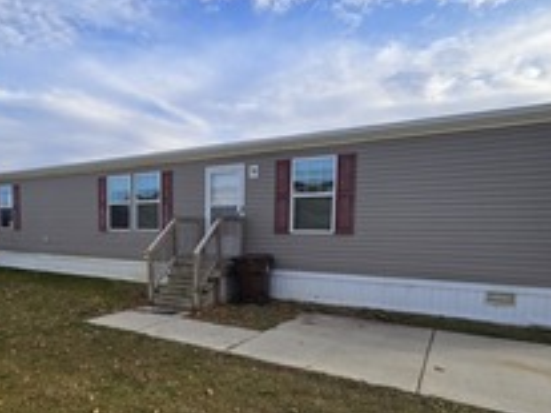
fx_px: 350
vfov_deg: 60.3
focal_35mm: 22
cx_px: 216
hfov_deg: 75.4
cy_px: 254
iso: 50
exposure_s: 1/934
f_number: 2.2
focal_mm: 2.2
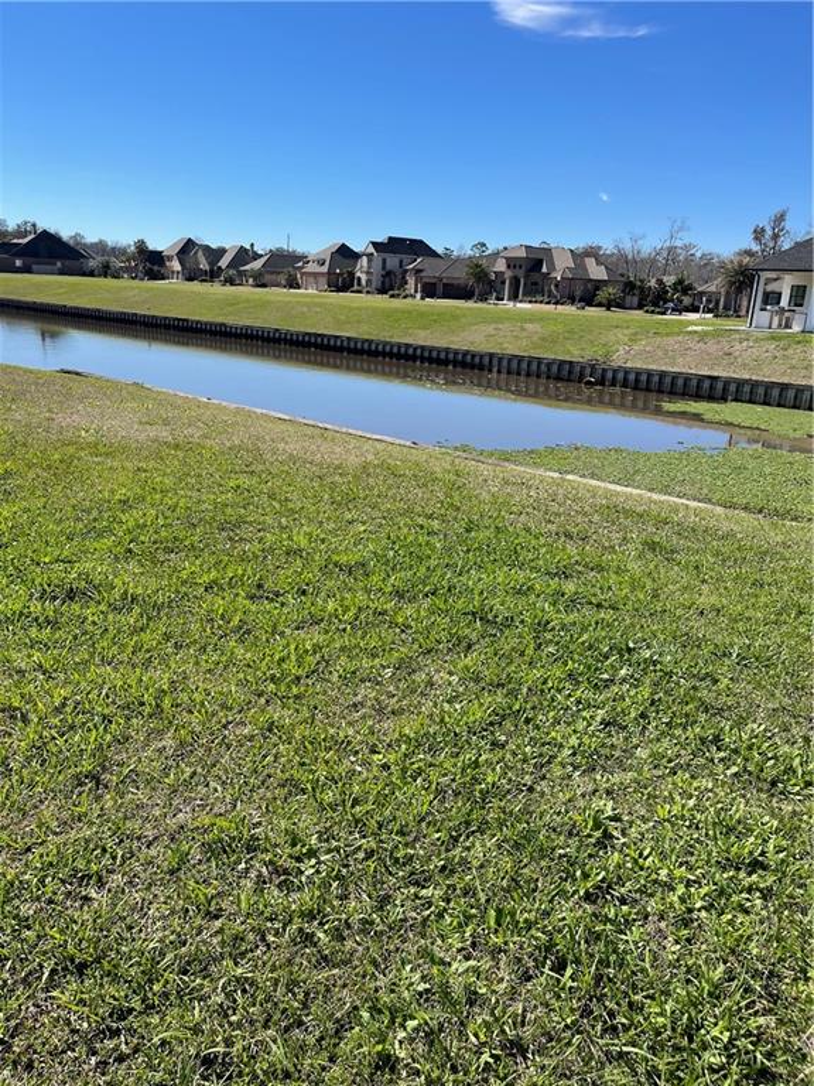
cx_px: 407
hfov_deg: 53.1
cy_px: 543
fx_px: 815
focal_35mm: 26
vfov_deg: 67.3
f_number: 1.6
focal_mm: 5.1
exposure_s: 1/2857
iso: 32
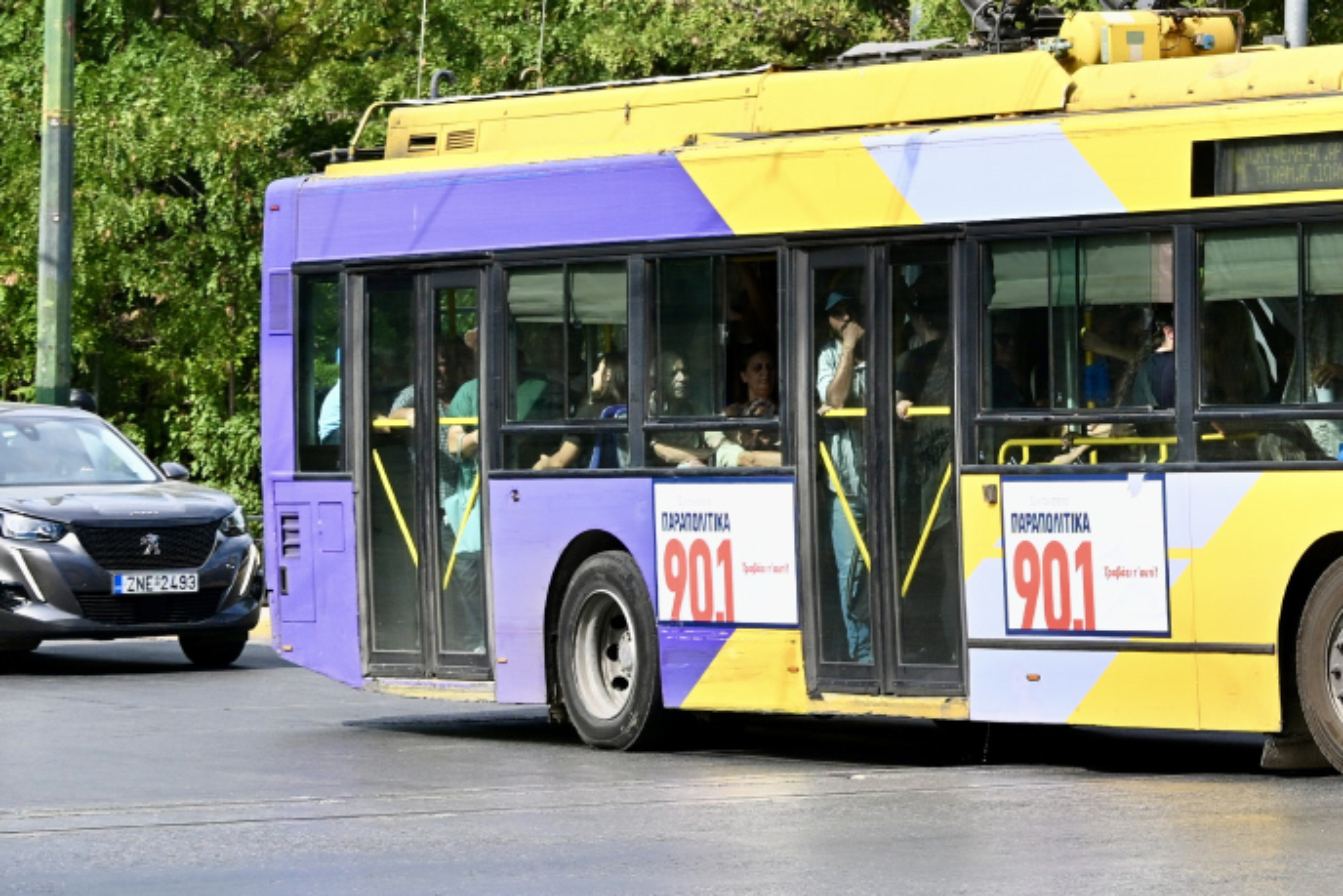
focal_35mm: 170
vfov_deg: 8.1
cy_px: 177
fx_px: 6343
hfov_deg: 12.0
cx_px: 1265
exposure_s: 1/500
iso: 180
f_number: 5.6
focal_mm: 60
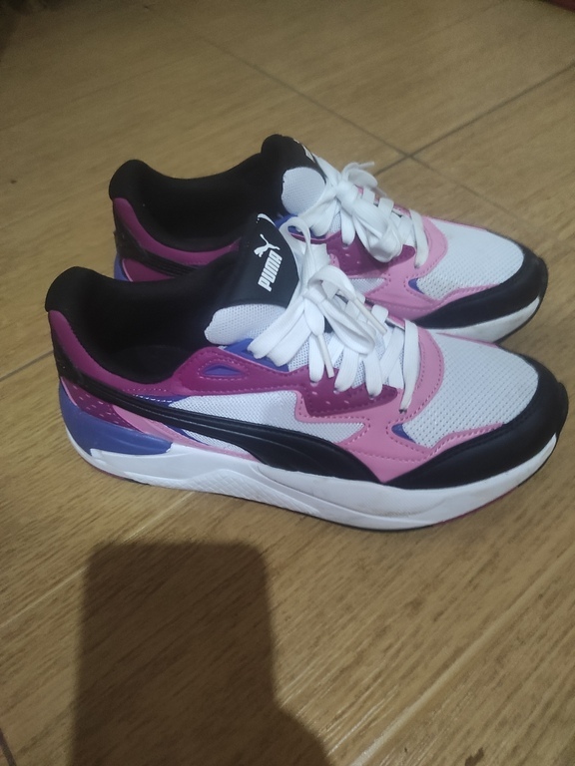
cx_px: 288
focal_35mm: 25
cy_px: 383
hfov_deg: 54.9
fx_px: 554
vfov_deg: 69.4
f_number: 1.89
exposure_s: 1/20
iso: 1477
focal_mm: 5.43
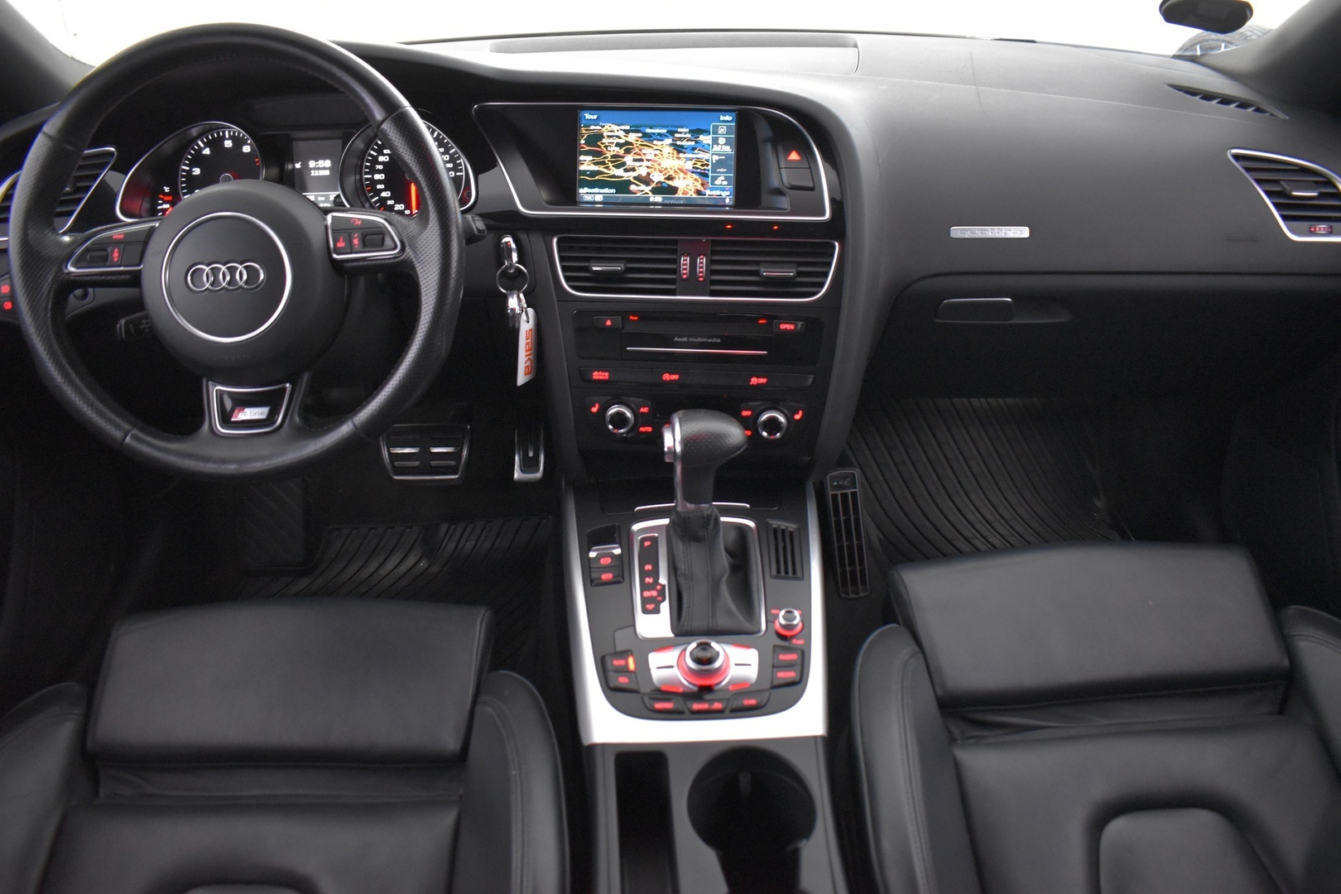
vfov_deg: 47.9
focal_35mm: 27
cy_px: 447
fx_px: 1006
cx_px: 670
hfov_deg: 67.4
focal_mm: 18
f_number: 3.5
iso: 3200
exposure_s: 1/20
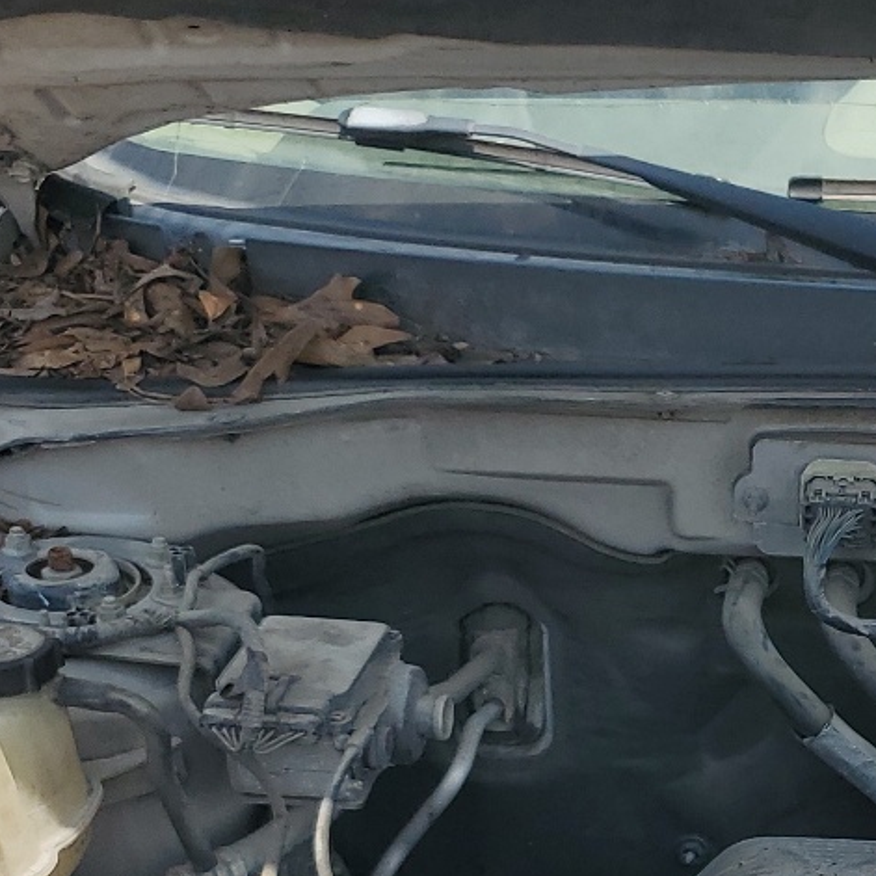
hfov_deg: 20.7
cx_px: 1053
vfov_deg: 21.4
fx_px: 2233
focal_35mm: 78
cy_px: 887
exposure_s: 1/3333
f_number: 1.5
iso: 50
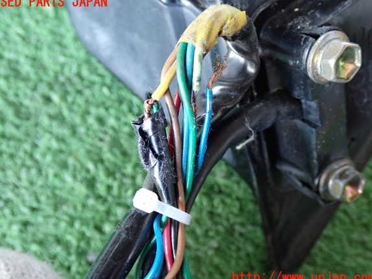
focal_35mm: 46
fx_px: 494
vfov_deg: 31.5
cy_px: 140
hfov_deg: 41.3
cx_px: 184
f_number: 2.9
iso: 800
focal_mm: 7.84
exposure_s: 1/20
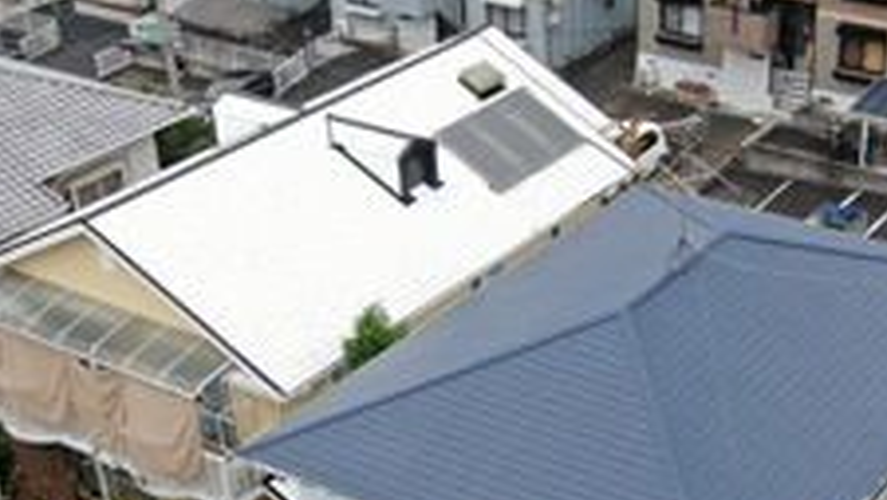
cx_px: 611
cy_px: 508
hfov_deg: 31.5
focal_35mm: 66
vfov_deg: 17.8
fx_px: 1554
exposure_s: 1/100
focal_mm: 6.77
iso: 100
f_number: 3.4
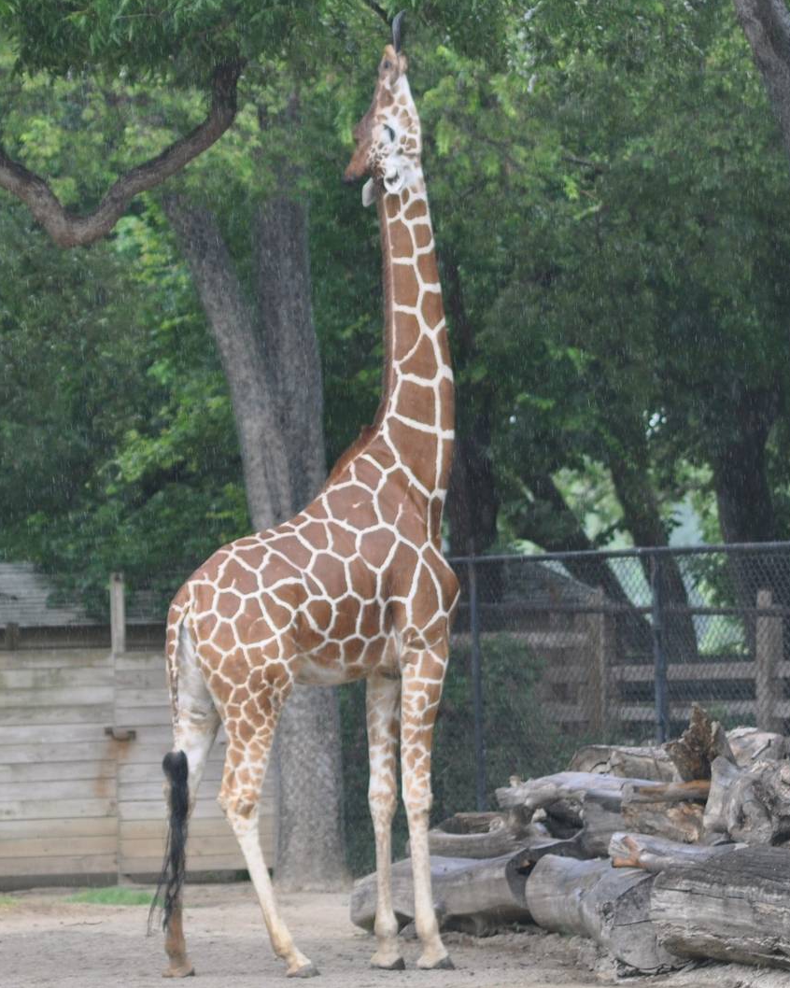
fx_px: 6841
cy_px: 493
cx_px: 595
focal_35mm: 234
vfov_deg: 8.3
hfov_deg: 6.6
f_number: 4
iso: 450
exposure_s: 1/250
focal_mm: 110
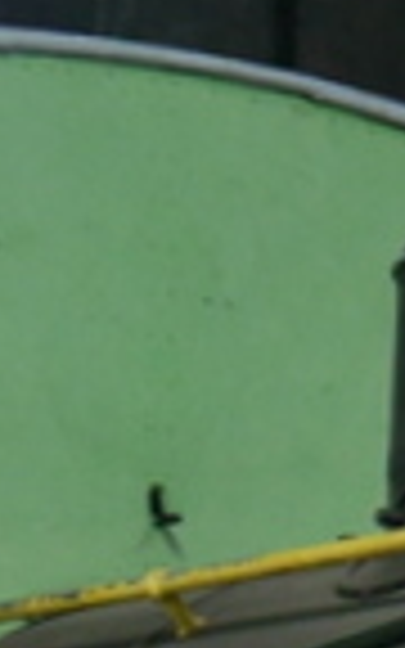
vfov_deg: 8.2
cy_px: 1098
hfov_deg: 5.1
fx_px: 4380
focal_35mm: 248
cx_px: 1098
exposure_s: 1/80
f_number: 3.5
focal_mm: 14
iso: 160
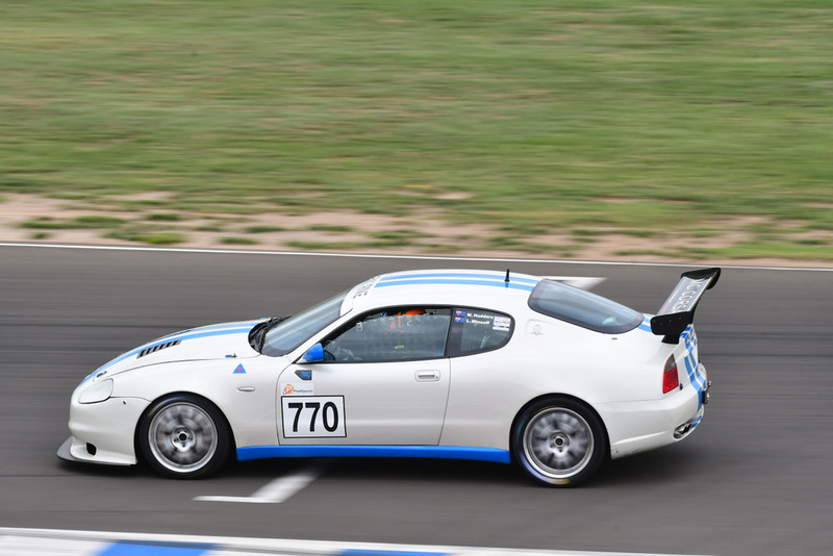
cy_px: 278
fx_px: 7638
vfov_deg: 4.2
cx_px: 416
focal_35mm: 330
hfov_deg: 6.2
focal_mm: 220
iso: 400
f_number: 13
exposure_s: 1/250
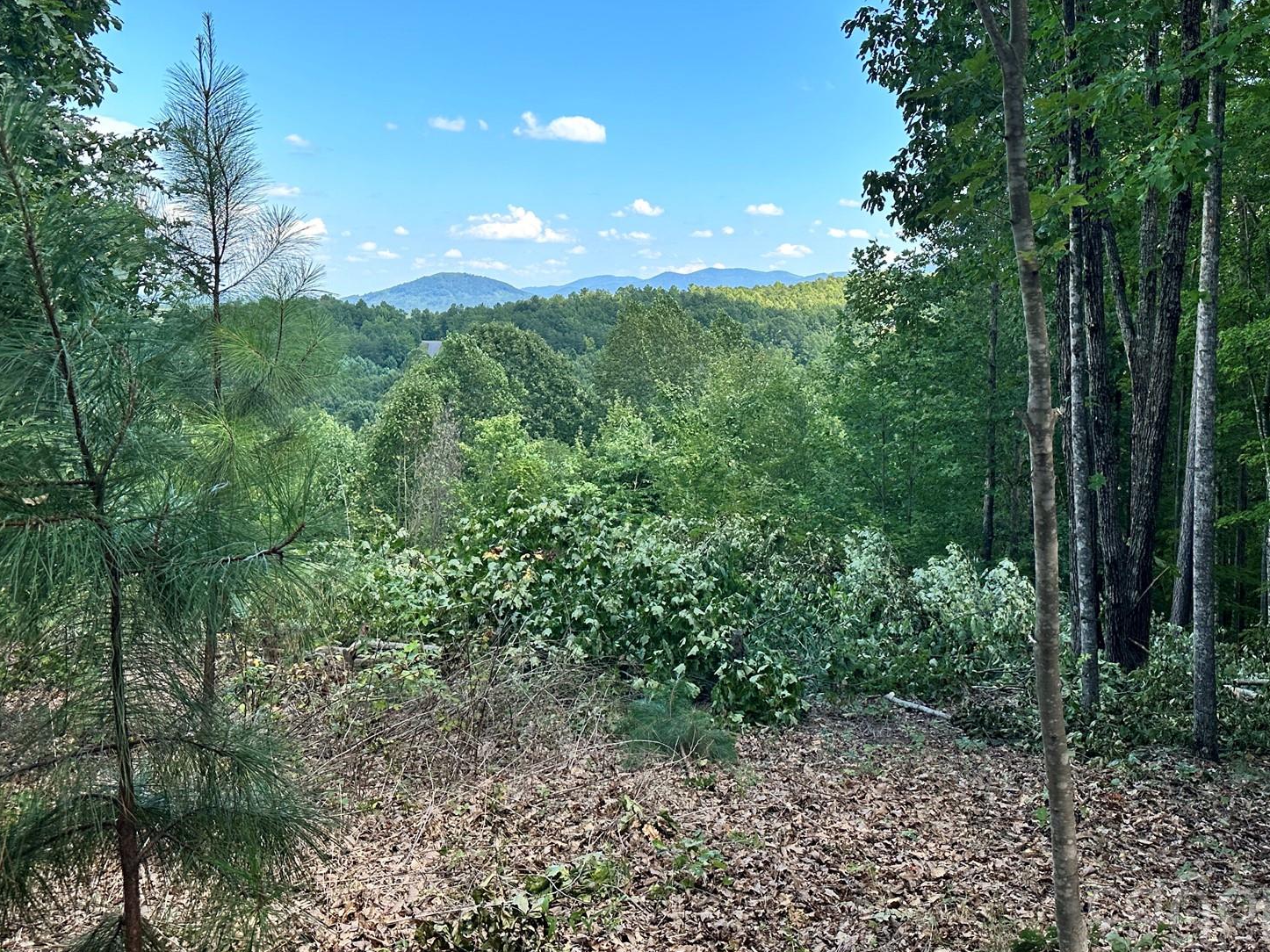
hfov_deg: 53.9
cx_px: 685
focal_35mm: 34
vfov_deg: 41.2
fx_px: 1247
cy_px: 308
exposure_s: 1/1949
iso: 80
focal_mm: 6.86
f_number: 1.78
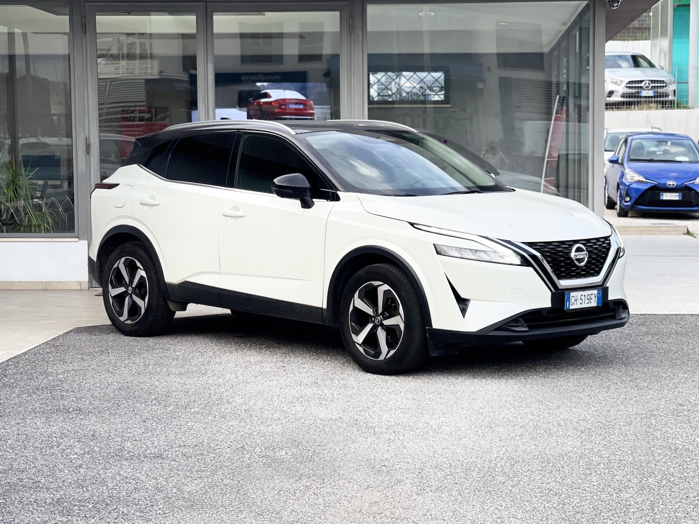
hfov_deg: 30.3
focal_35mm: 64
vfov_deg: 22.9
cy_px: 262
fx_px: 1292
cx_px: 350
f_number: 2.2
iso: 64
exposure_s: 1/121
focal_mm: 7.5
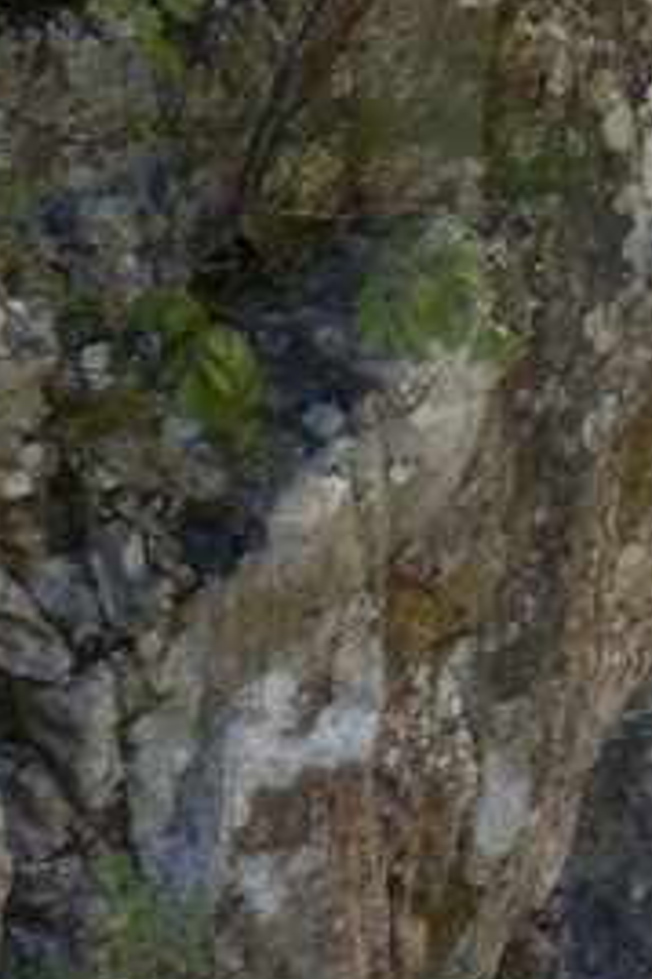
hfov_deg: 3.7
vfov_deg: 5.6
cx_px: 1482
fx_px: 10037
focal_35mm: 369
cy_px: 215
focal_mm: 62
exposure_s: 1/640
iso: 200
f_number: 2.8
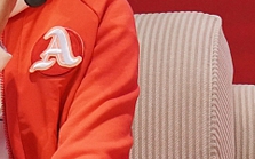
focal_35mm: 681
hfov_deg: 3.1
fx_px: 4729
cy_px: 27
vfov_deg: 1.9
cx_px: 154
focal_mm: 105
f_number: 4
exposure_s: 1/250
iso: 4000
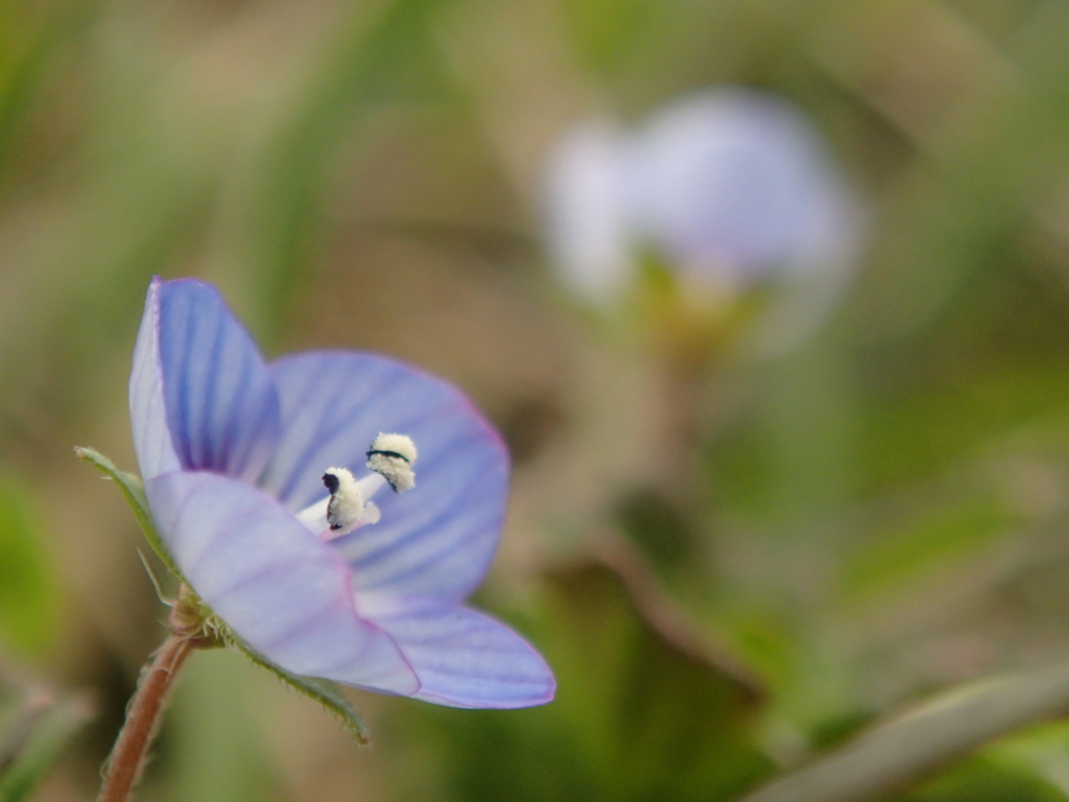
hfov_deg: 19.6
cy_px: 401
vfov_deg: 14.8
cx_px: 534
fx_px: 3088
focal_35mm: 100
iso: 400
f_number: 4.9
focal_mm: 18
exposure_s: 1/400
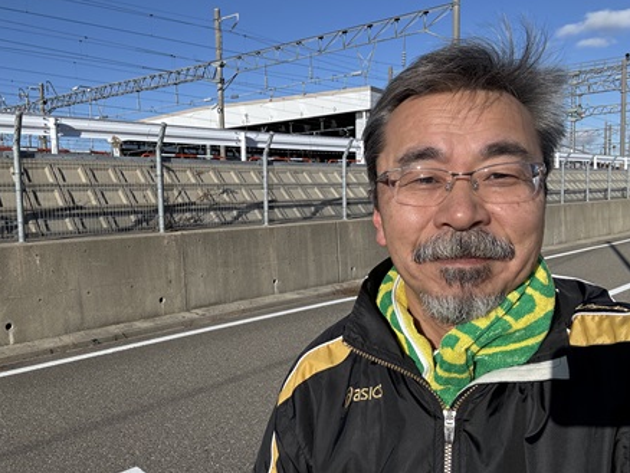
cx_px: 277
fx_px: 510
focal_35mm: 28
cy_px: 231
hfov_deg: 63.2
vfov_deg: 49.8
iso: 25
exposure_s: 1/2155
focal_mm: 2.69
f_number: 1.9
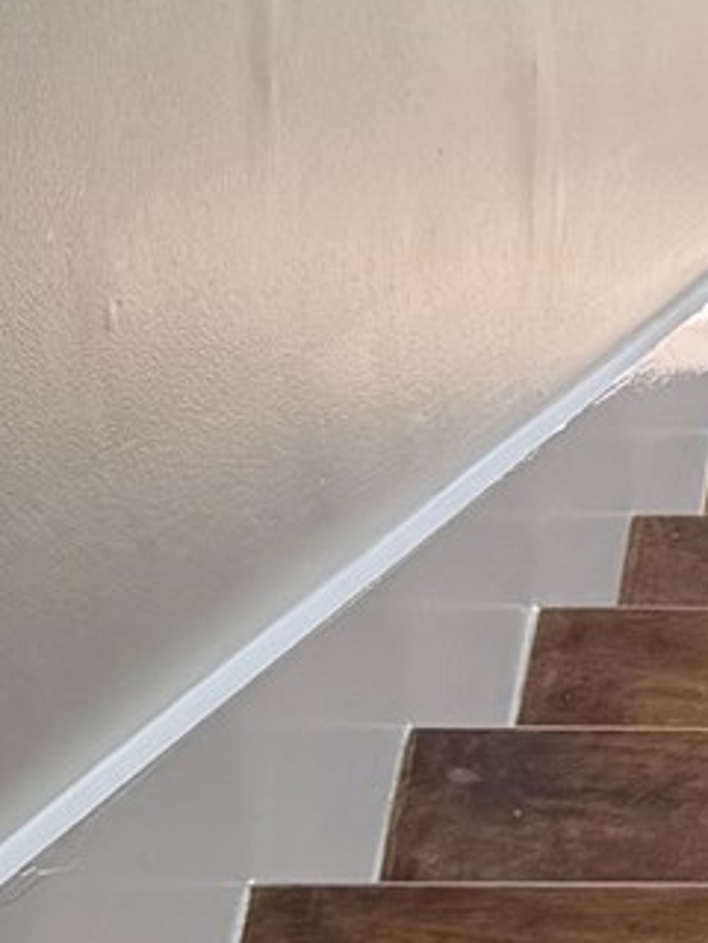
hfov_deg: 7.9
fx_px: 4718
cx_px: 1764
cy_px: 545
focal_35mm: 173
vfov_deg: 11.4
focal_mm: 6.76
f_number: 1.78
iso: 80
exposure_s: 1/448
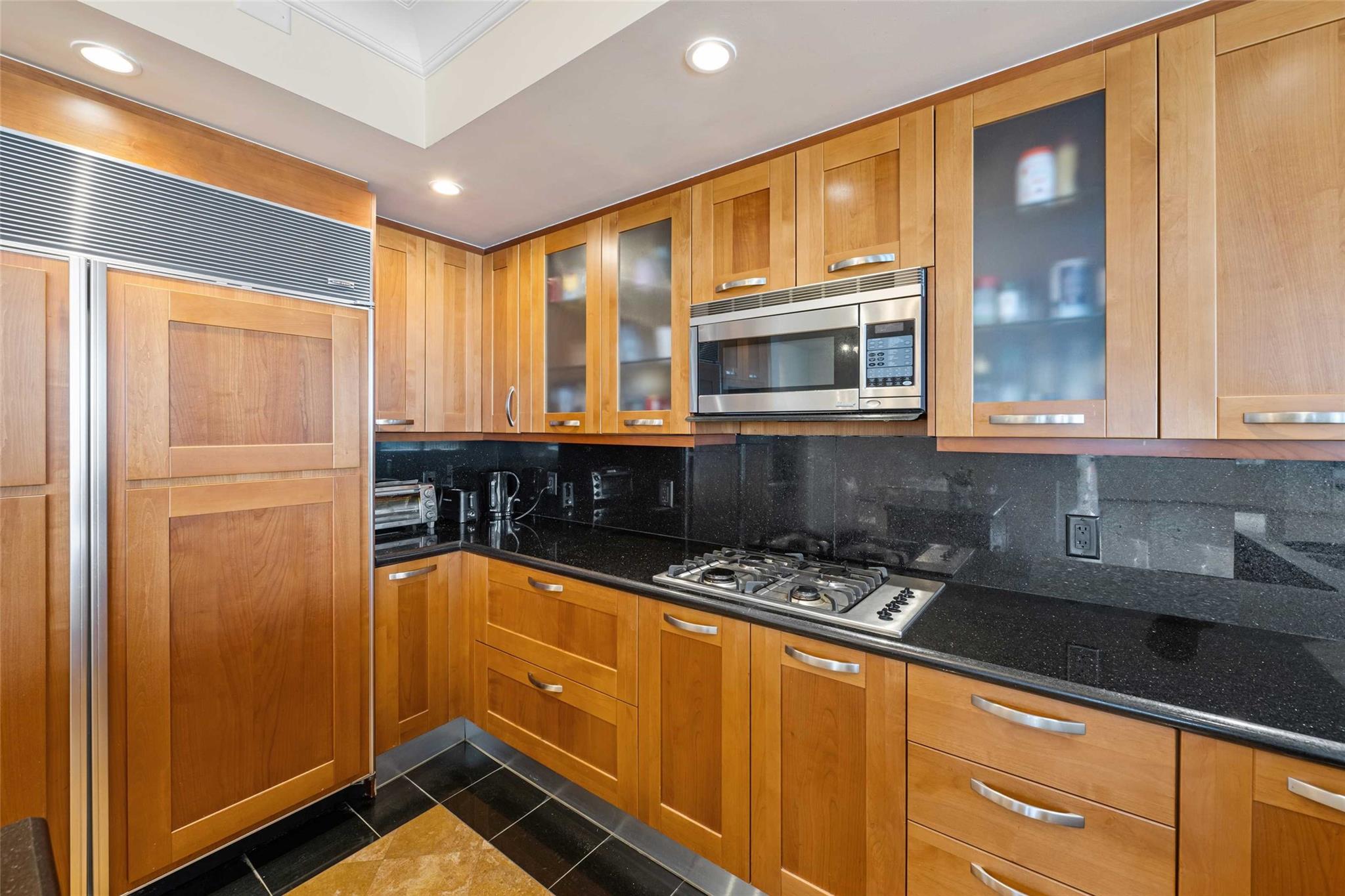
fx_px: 523
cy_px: 448
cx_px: 672
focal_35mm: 14
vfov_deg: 81.2
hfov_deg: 104.3
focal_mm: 14
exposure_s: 1/4
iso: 320
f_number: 8
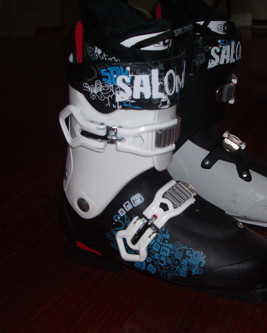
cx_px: 160
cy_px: 166
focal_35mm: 54
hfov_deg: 28.0
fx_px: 533
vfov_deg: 34.7
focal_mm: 6.8
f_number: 2.8
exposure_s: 1/60
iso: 200
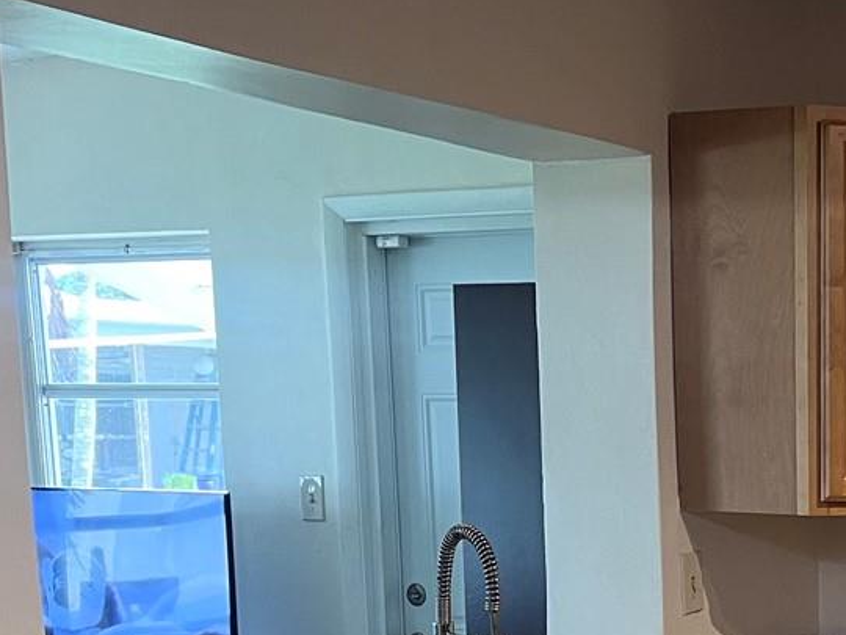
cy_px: 784
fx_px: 1882
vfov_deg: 18.1
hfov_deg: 23.8
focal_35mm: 77
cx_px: 926
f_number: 1.5
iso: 125
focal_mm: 5.7
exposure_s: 1/60
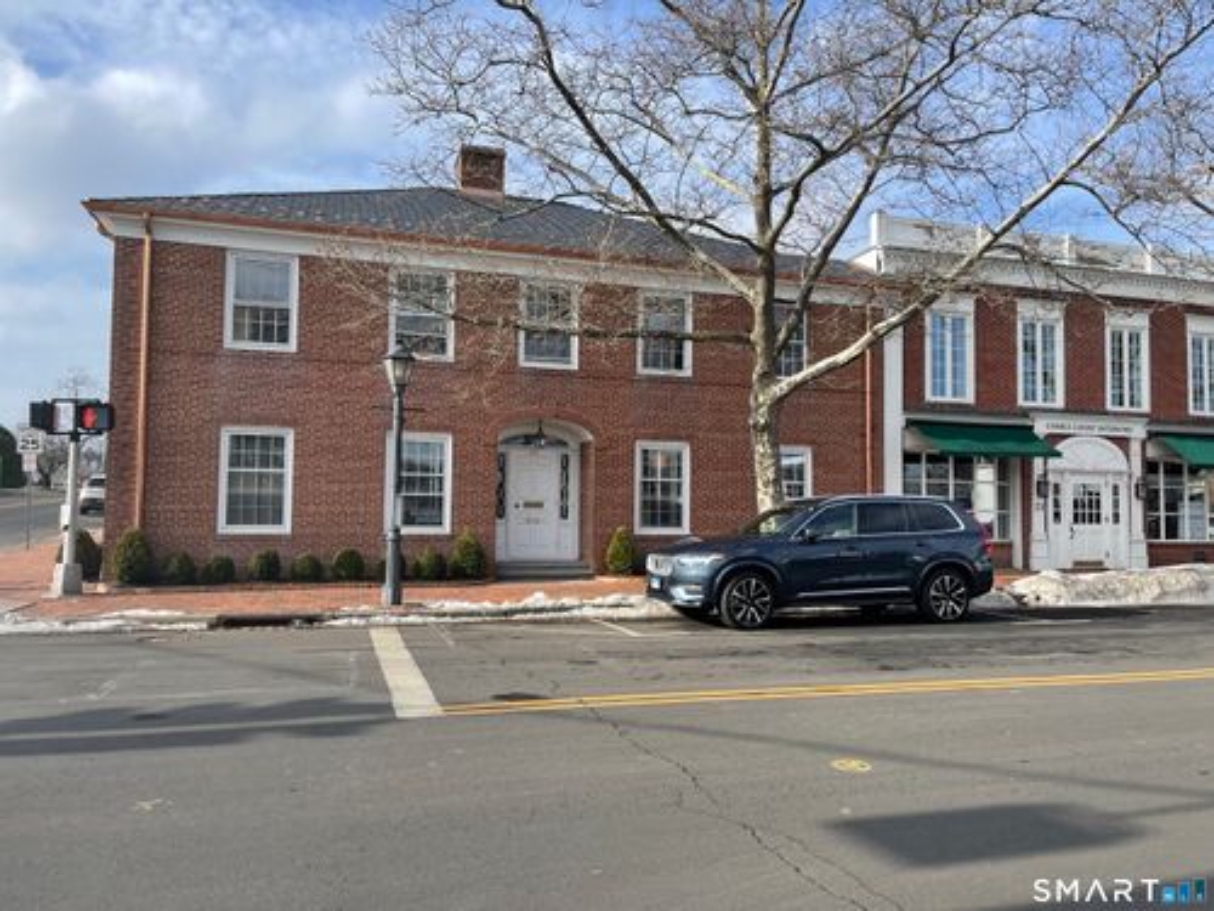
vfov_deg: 54.9
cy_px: 456
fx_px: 877
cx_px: 607
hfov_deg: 69.4
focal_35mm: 25
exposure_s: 1/1946
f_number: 1.6
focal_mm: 5.1
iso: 32
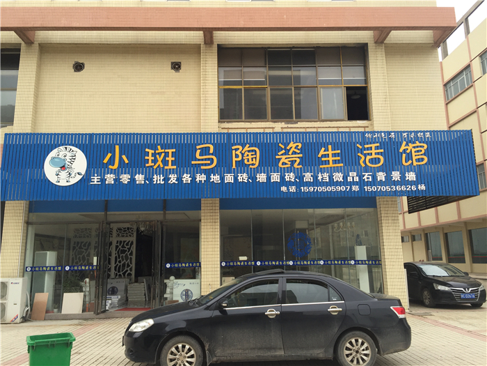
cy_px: 183
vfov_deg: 48.2
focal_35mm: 29
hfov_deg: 61.7
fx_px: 408
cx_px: 244
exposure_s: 1/590
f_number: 2.2
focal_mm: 4.15
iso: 32
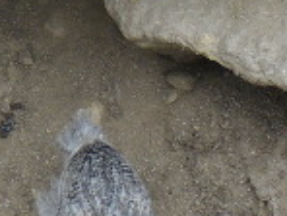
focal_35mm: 293
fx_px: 2429
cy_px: 84
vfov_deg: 5.1
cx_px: 183
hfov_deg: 6.8
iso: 50
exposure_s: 1/60
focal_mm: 9.1
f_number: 4.4
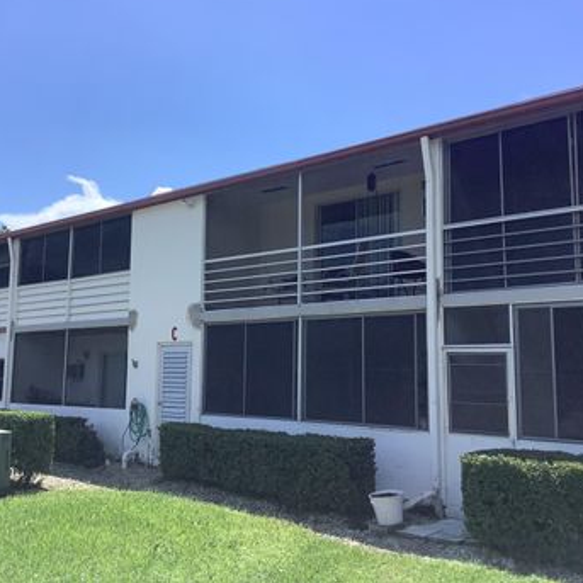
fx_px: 762
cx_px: 229
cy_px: 266
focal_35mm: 40
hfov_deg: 41.6
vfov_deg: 41.8
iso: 25
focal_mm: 3.3
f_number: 2.4
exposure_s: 1/1431
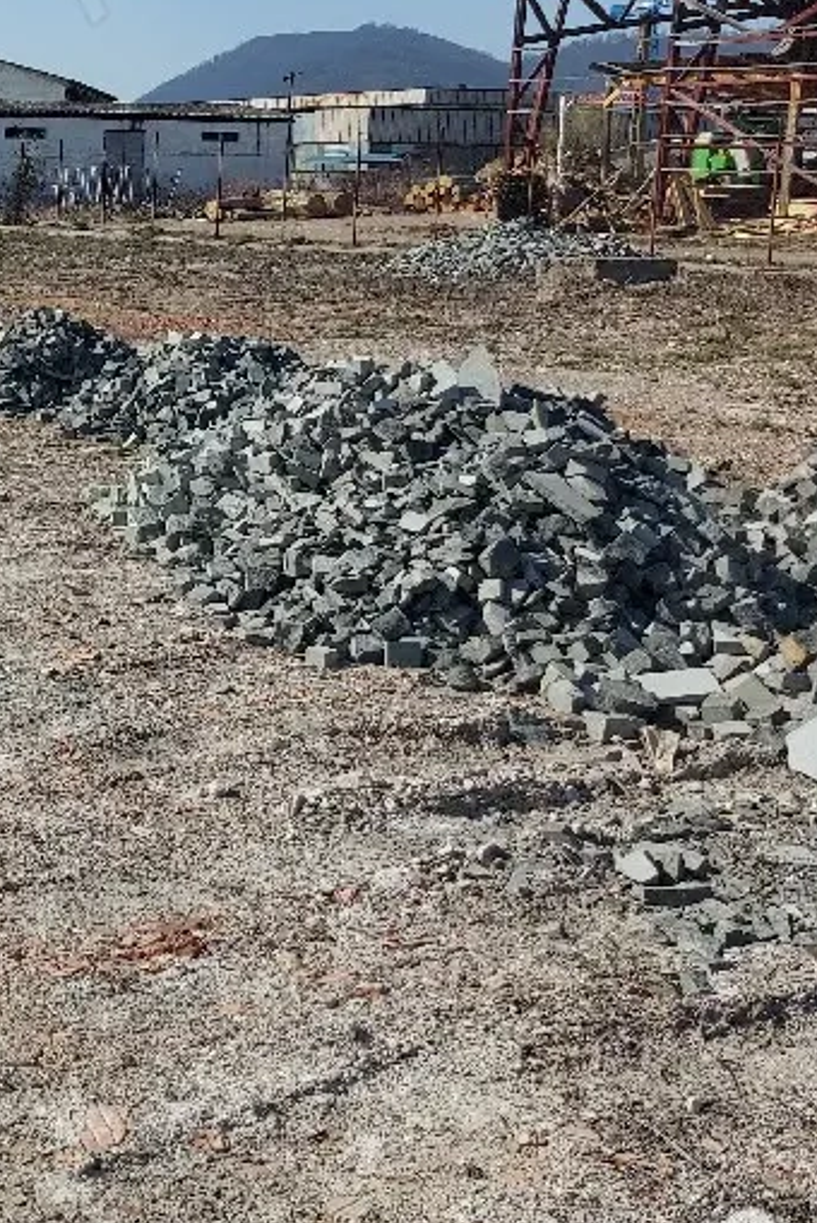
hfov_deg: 24.9
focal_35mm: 49
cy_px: 445
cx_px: -156
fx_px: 1666
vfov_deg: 40.0
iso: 32
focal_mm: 5.23
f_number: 1.8
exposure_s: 1/1429
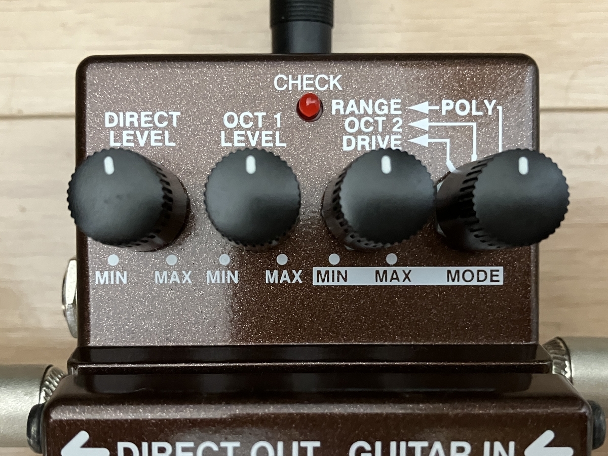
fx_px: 492
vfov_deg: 49.7
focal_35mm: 28
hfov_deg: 63.4
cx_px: 304
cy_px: 228
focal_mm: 3.99
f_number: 1.8
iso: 500
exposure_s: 1/30
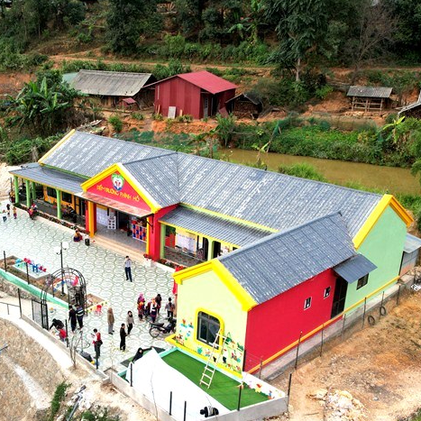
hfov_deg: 40.2
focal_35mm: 41
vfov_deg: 40.8
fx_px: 564
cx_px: 125
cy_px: 247
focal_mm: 8.38
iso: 100
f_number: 2.4
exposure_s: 1/400
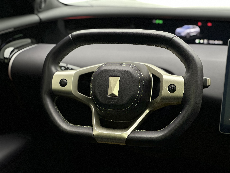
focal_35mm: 77
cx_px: 115
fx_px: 512
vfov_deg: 19.1
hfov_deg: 25.3
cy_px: 86
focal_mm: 9
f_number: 2.8
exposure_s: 1/38
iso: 160
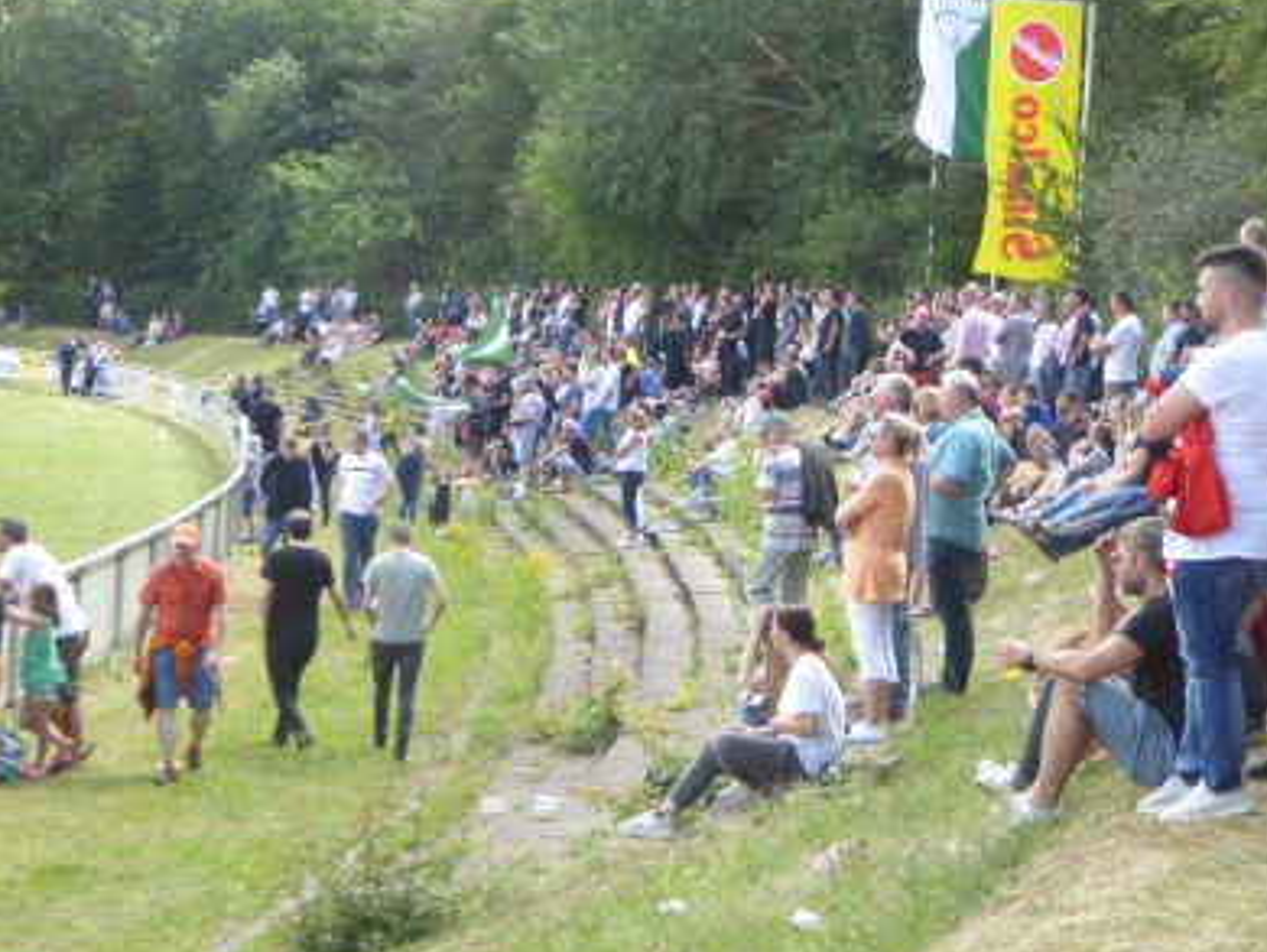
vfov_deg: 13.1
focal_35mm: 113
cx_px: 724
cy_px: 478
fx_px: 4139
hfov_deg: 17.4
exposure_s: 1/60
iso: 100
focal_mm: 17.5
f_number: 5
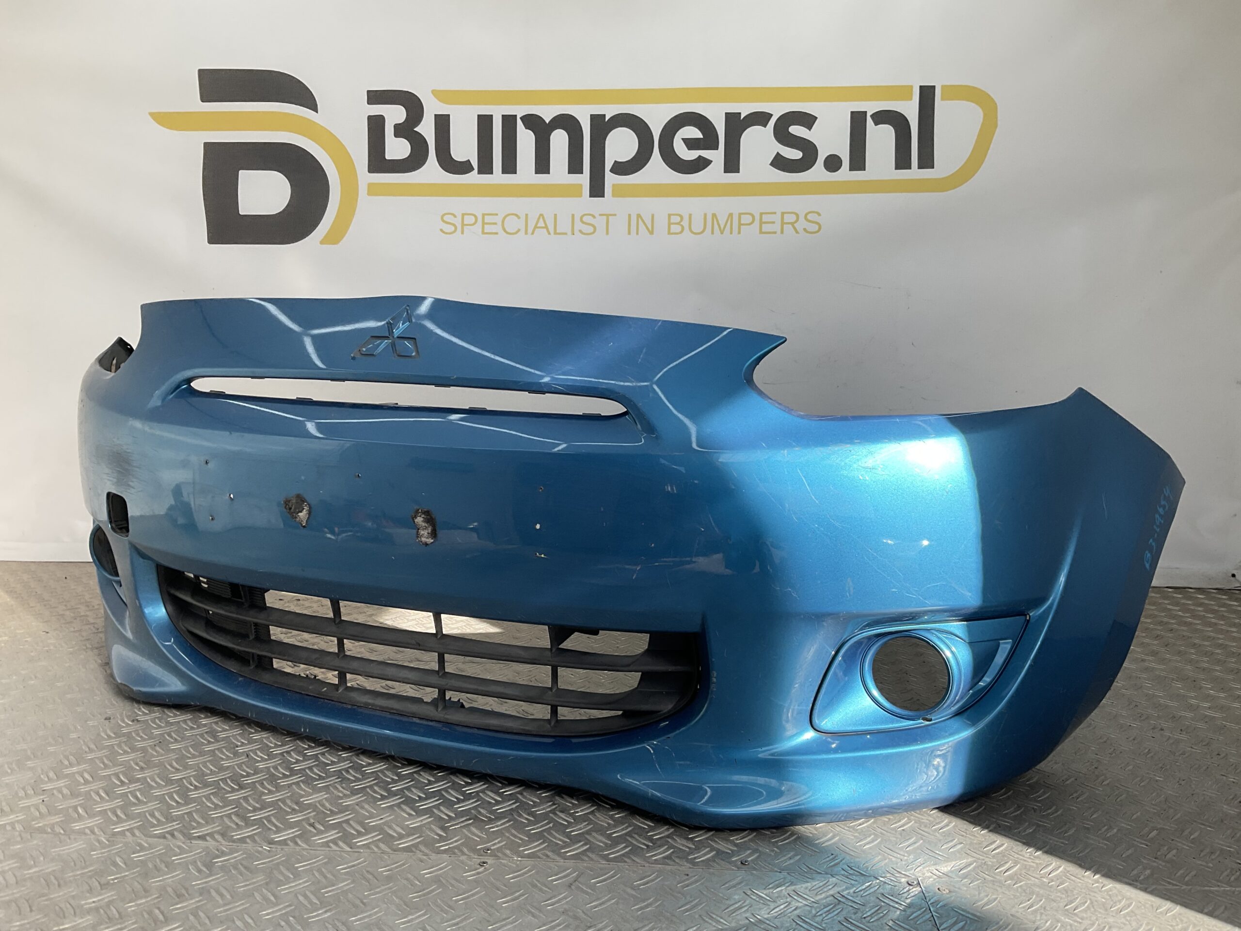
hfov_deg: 61.7
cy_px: 466
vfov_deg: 48.2
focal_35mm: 29
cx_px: 620
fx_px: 1040
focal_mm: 3
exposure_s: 1/375
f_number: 1.8
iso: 16
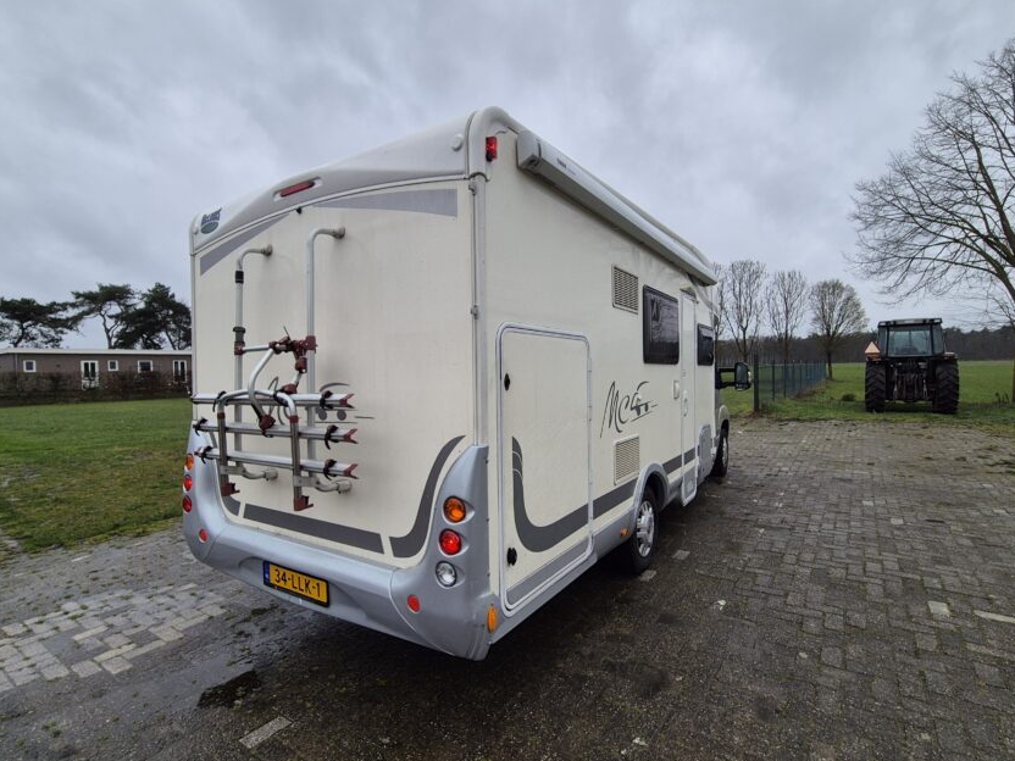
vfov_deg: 78.1
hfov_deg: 94.4
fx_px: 469
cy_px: 379
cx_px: 484
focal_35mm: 16
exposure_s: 1/802
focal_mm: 2.2
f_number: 2.2
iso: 50
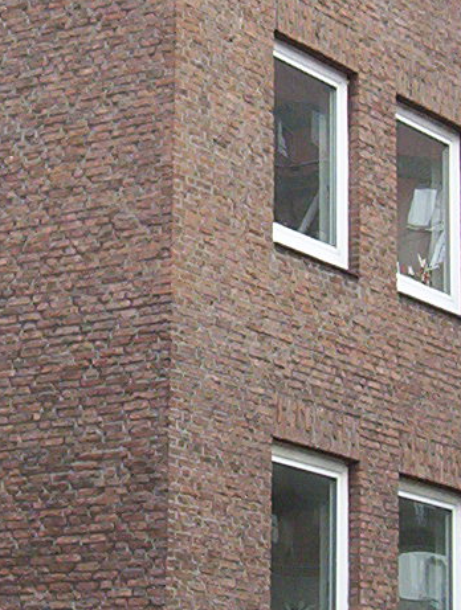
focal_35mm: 138
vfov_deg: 14.2
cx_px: 81
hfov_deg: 10.8
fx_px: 2440
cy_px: 198
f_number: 3.84
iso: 100
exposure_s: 1/110
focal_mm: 5.26
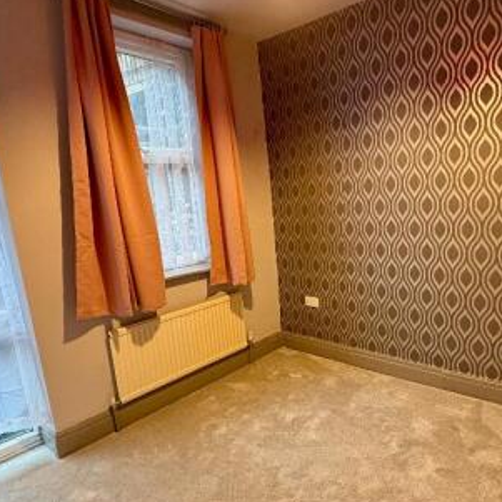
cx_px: 308
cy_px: 274
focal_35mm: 24
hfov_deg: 64.3
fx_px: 394
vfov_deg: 64.9
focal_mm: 2.22
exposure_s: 1/50
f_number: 2.2
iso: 400
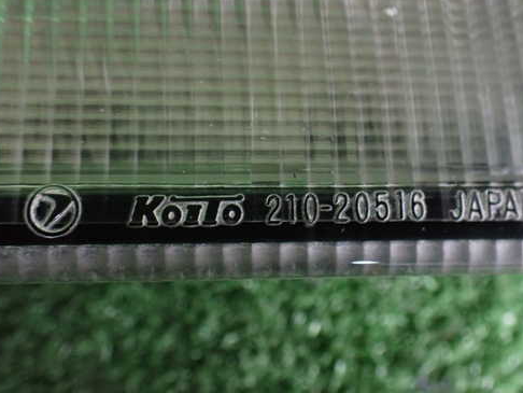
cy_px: 187
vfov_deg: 38.7
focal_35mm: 37
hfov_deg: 50.0
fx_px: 559
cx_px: 291
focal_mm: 5.4
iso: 800
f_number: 2.3
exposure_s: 1/60
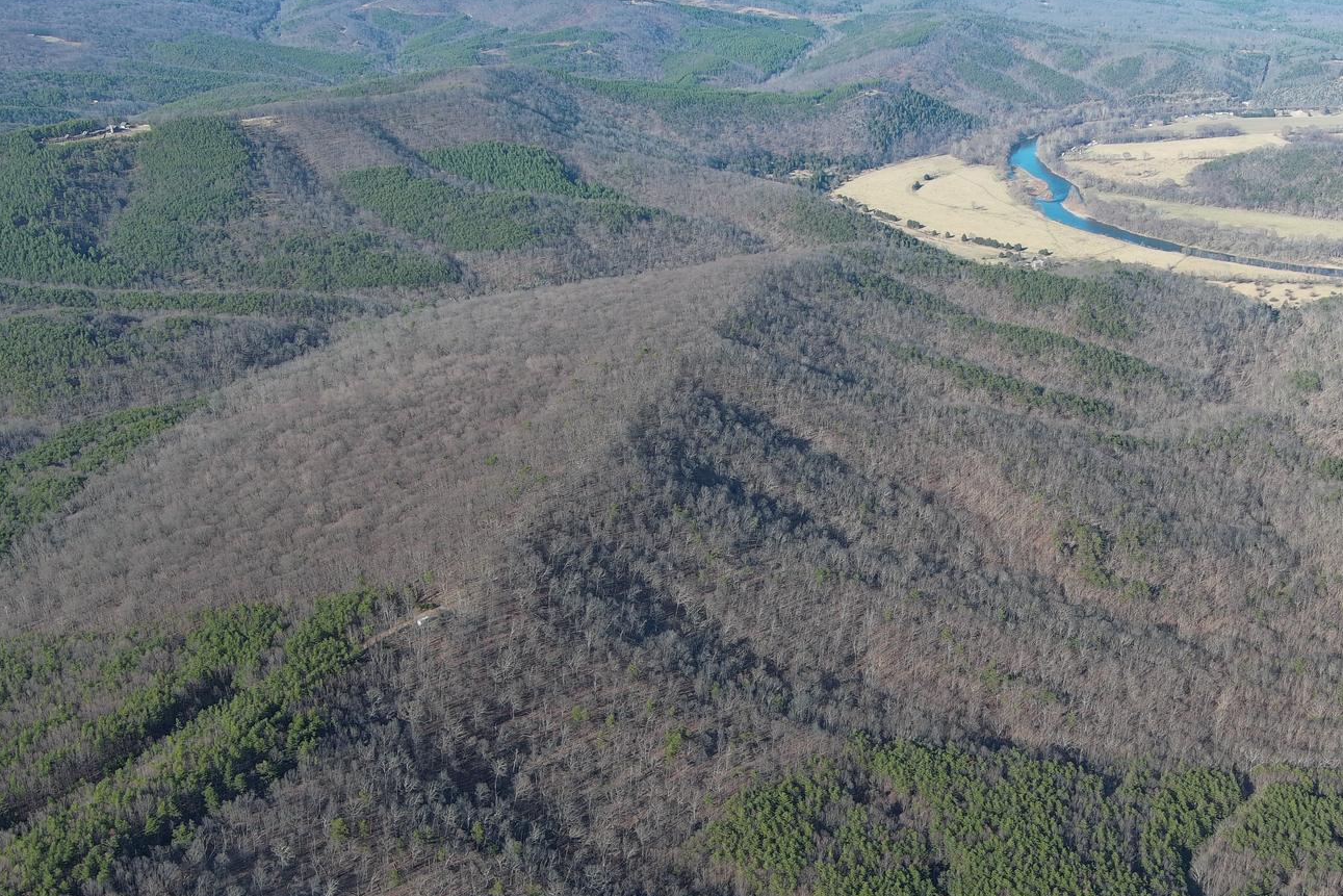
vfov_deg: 29.2
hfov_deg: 42.2
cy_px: 498
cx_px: 880
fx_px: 1716
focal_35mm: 46
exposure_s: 1/683
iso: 100
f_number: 2.8
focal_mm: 10.57
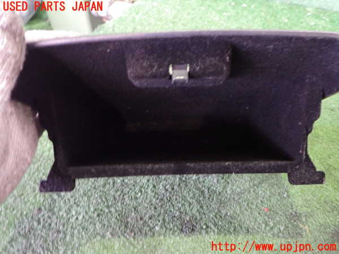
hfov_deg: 60.0
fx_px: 294
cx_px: 170
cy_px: 127
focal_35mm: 30
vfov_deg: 46.8
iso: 800
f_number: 2.3
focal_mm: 5.4
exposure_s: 1/13
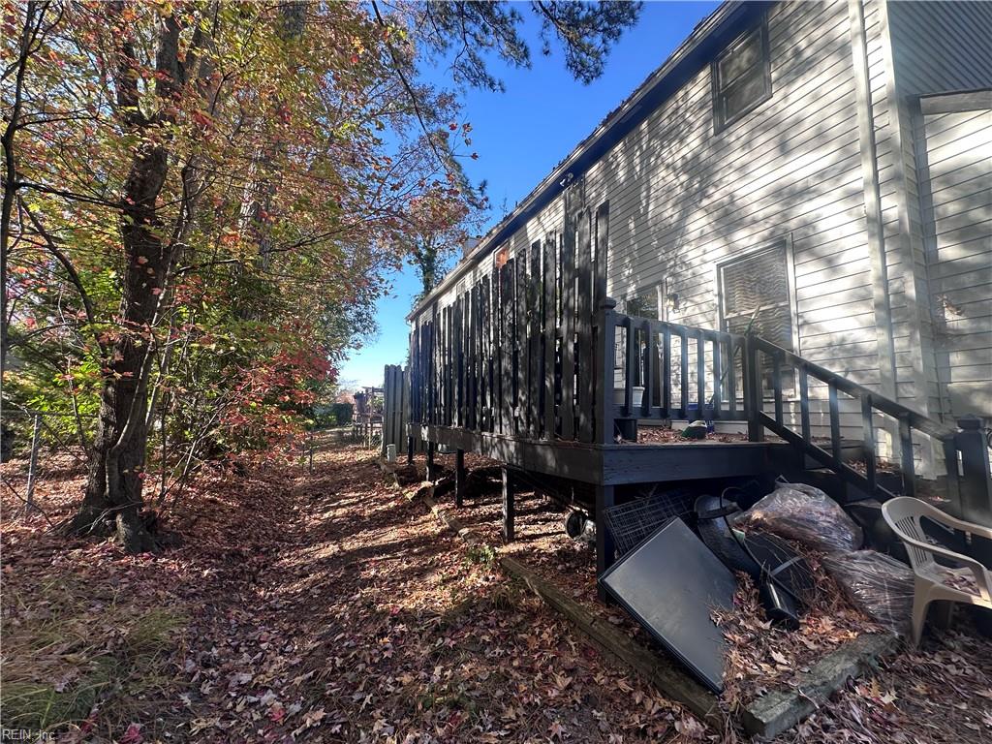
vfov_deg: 85.7
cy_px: 372
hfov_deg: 102.1
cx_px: 496
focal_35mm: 14
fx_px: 401
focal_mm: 2.22
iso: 40
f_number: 2.2
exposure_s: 1/175
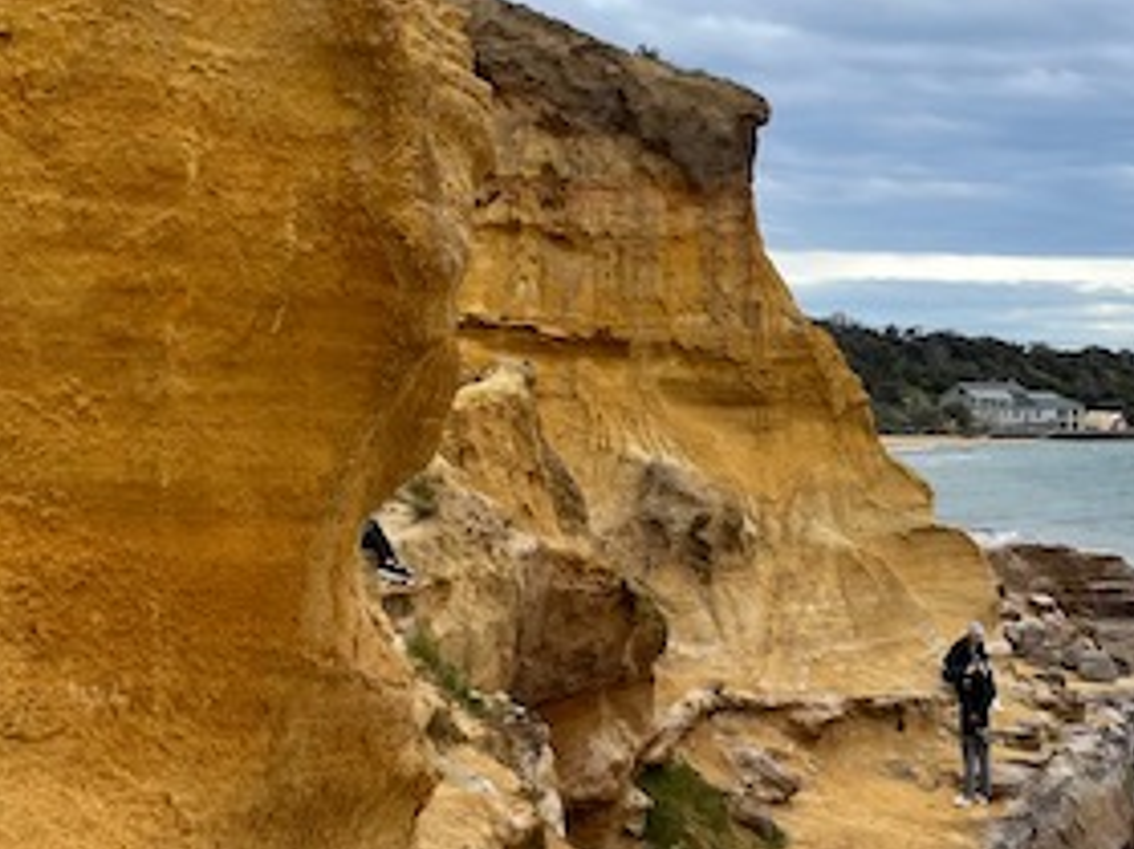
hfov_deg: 34.2
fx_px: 1834
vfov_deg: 26.1
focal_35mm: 56
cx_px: 691
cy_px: 431
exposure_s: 1/1667
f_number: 1.6
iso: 32
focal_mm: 4.2
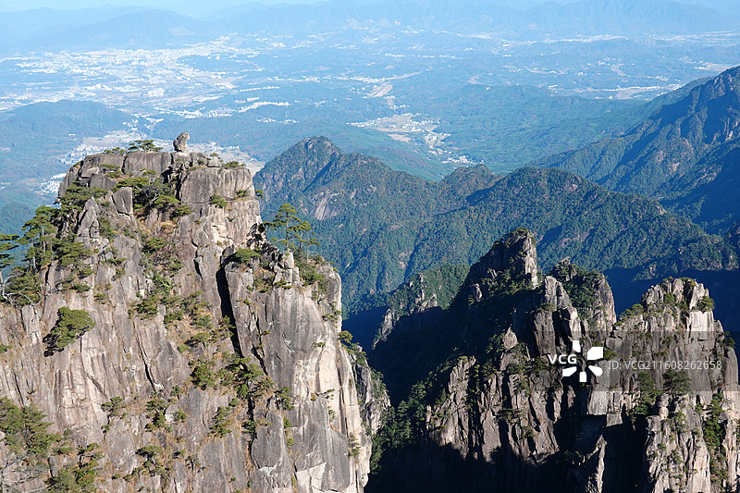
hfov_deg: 37.5
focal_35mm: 53
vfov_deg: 25.5
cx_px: 370
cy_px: 246
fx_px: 1089
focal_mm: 19.43
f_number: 5.6
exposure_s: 1/320
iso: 125
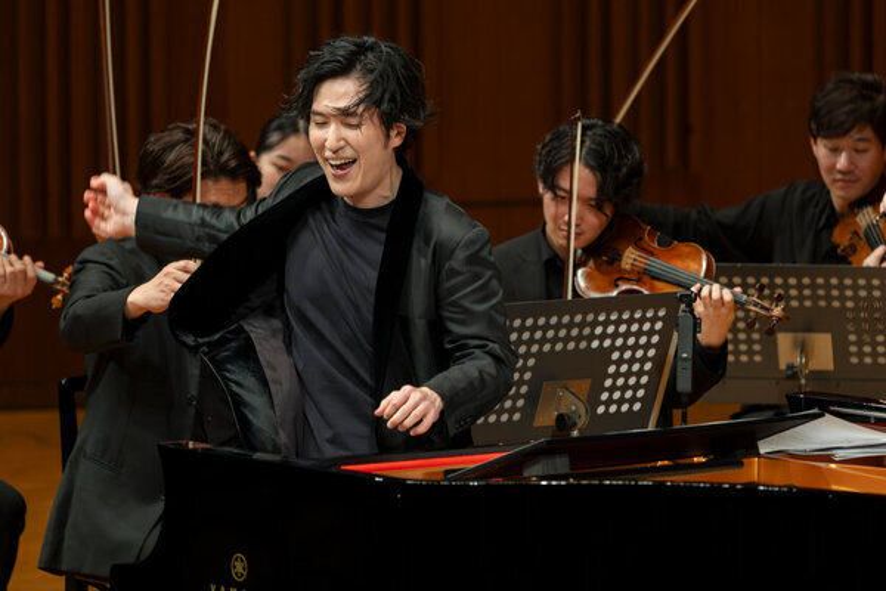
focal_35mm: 342
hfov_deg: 6.0
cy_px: 296
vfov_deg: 4.0
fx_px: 8416
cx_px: 443
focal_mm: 342
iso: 3200
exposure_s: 1/640
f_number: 6.3
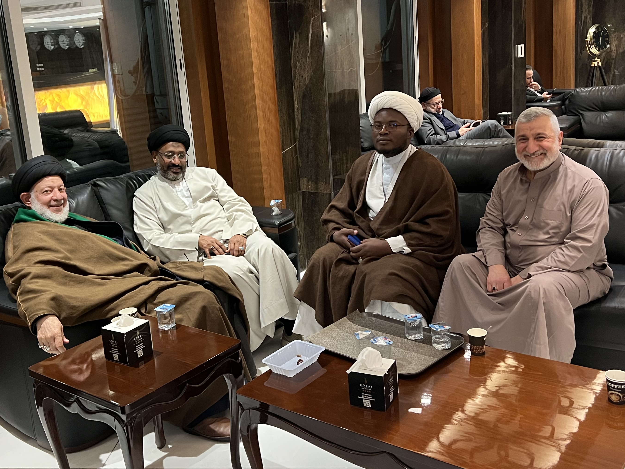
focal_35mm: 39
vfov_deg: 36.7
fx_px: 704
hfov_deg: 47.8
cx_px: 282
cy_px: 194
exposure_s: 1/50
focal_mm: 5.7
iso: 500
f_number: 1.5
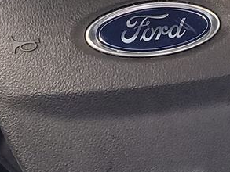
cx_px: 139
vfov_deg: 11.3
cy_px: 39
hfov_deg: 15.0
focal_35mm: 131
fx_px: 871
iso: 1023
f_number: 1.8
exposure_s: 1/59
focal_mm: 6.7
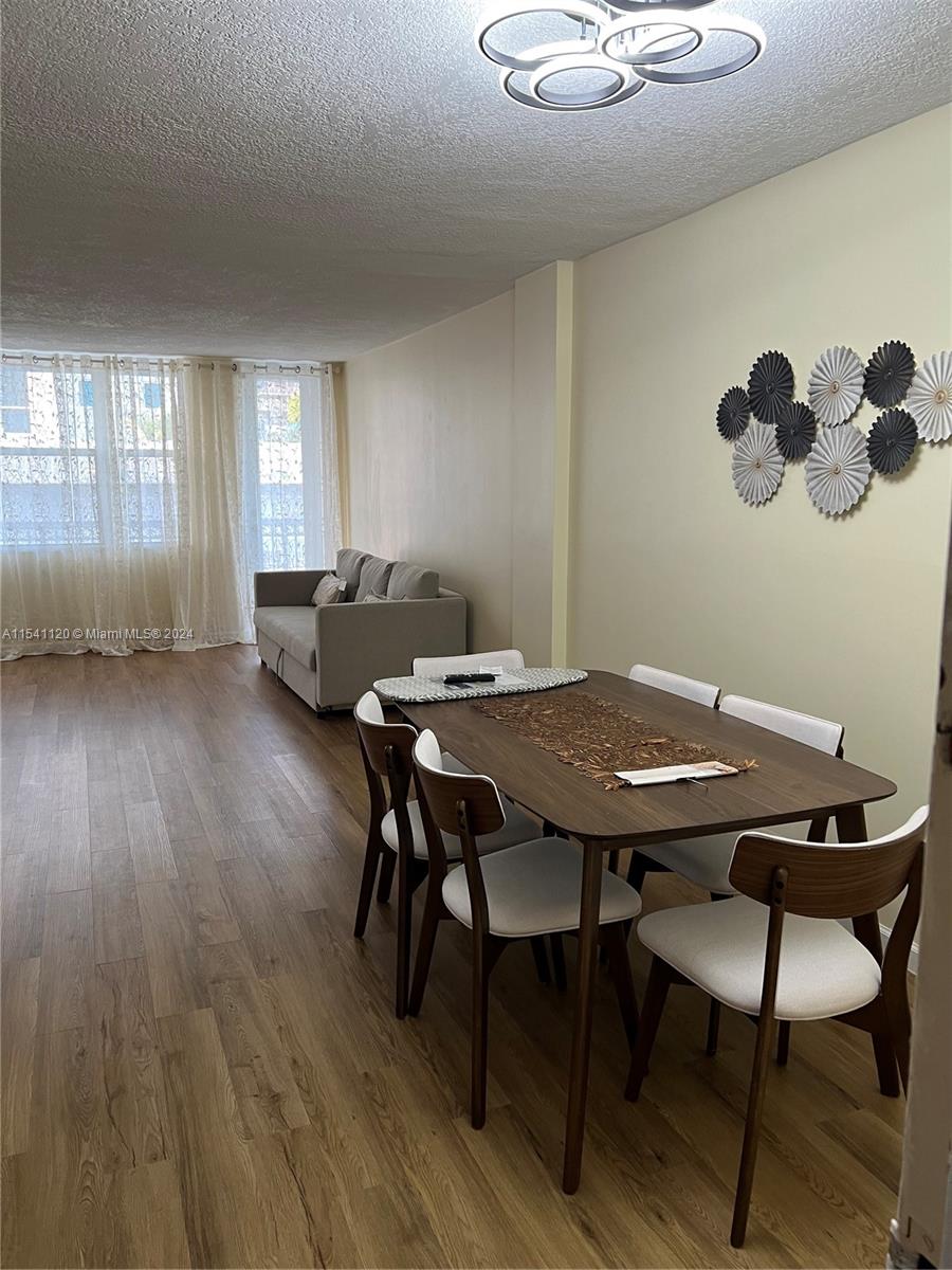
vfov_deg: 67.3
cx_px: 476
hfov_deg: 53.1
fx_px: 953
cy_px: 635
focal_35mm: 26
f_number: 1.5
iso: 100
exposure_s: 1/60
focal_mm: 5.7
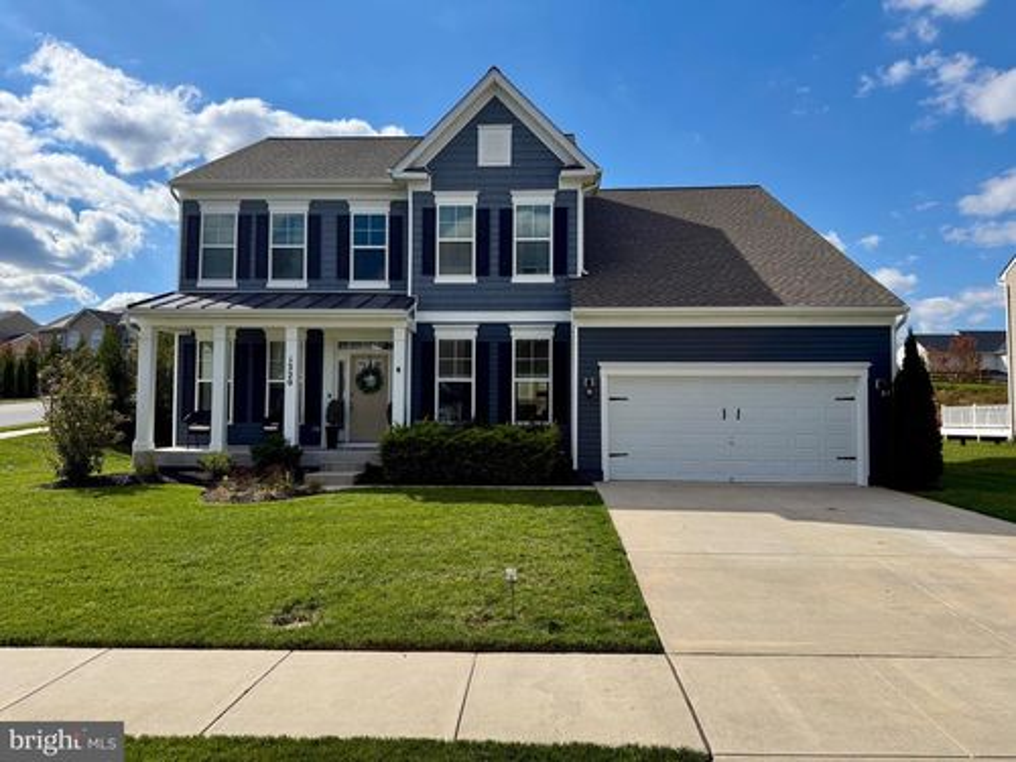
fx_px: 704
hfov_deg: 71.6
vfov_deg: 56.8
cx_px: 508
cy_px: 381
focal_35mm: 24
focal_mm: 6.76
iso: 125
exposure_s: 1/9091
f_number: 1.78
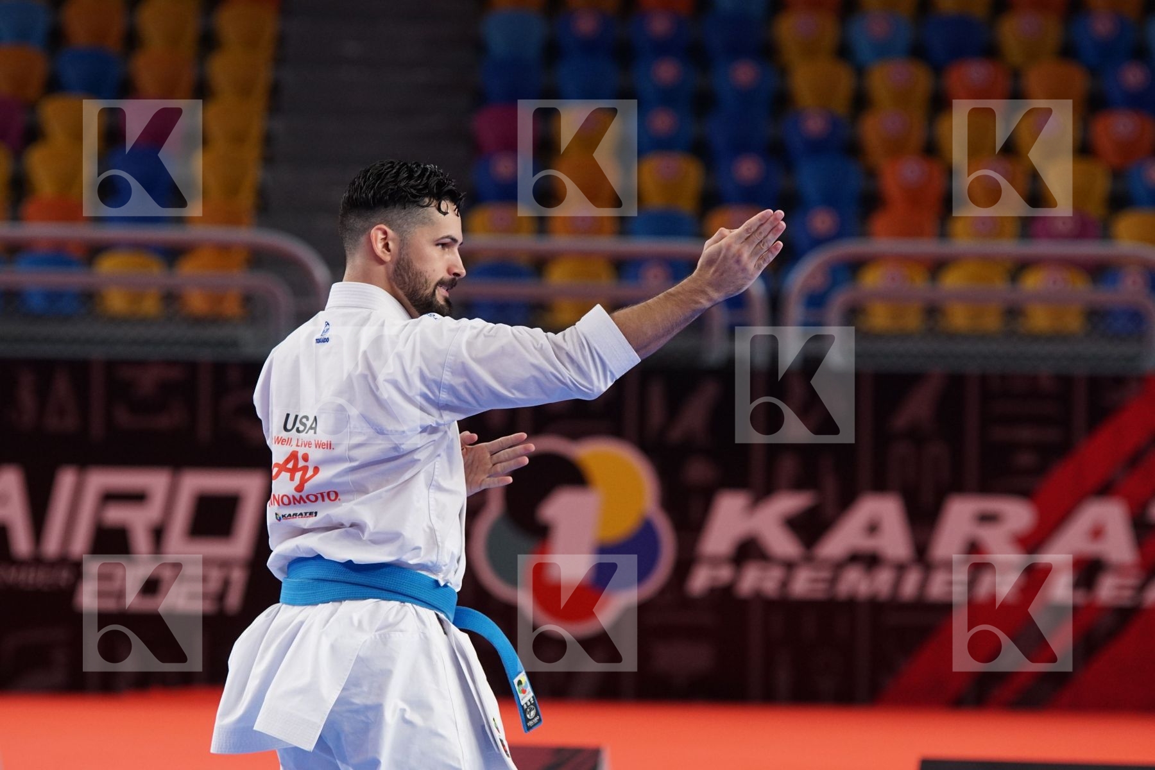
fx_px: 7218
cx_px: 578
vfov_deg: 6.1
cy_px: 385
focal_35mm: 225
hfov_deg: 9.1
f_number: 3.2
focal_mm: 150
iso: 800
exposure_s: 1/400
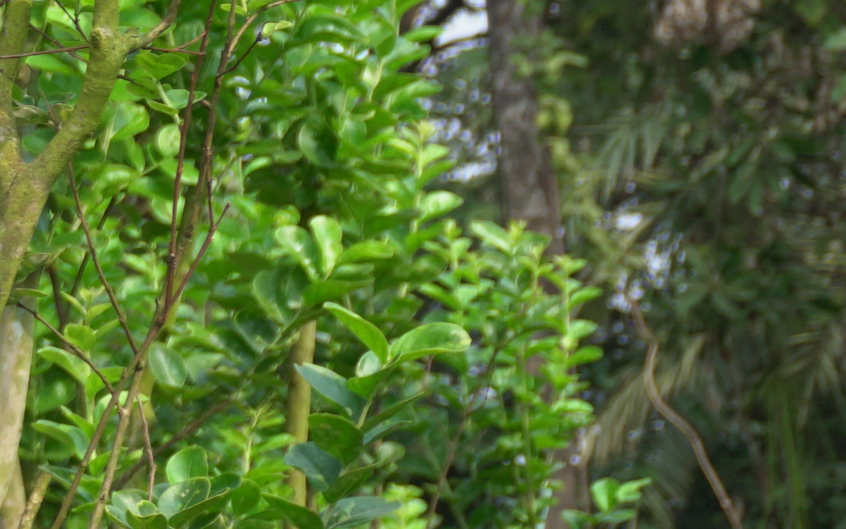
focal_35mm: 205
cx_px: -1114
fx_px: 4726
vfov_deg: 6.4
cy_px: 45
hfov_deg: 9.3
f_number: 4.5
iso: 200
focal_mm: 28
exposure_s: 1/500
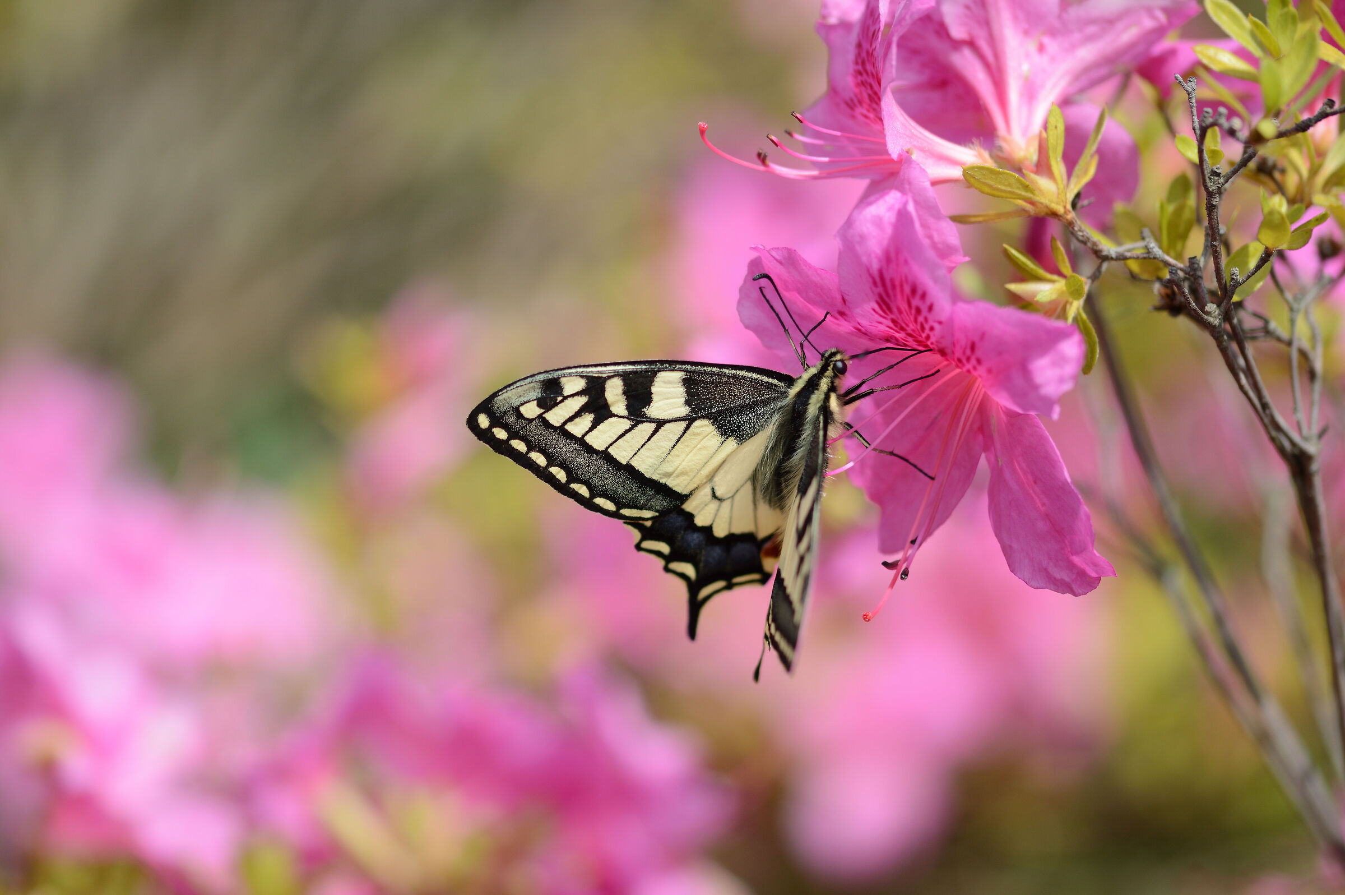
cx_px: 672
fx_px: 5879
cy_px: 448
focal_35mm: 158
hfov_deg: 13.1
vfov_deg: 8.7
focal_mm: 105
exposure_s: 1/1000
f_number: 3.5
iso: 100
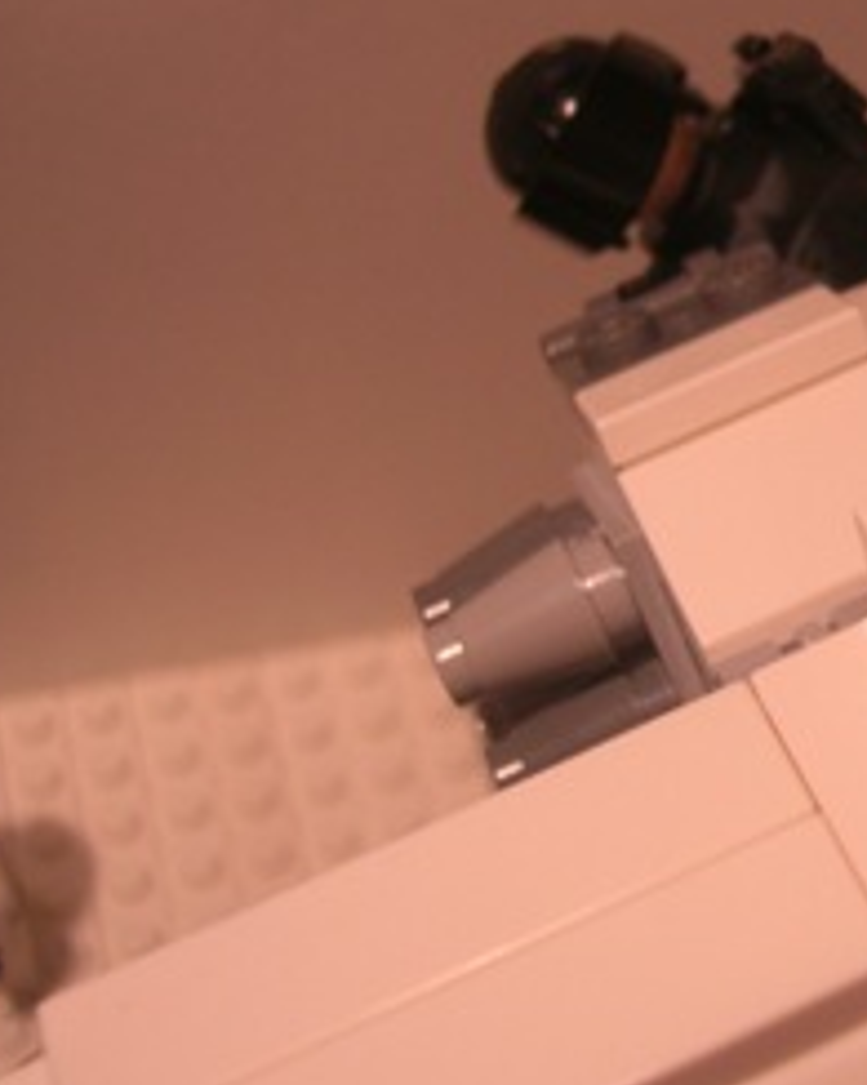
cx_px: 974
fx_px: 2182
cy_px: 425
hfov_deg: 21.2
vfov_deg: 27.8
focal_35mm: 68
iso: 50
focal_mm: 5.7
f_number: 2.9
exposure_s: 1/26.1
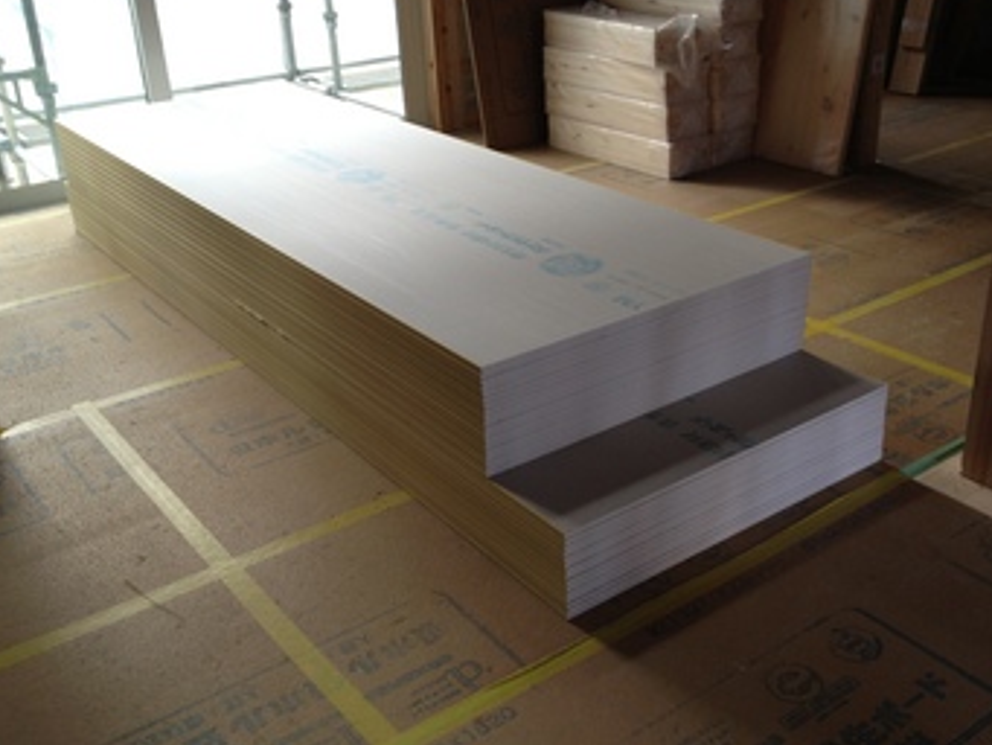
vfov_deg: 35.1
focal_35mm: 41
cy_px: 393
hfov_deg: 45.7
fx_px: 1175
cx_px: 550
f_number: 2.4
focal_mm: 4.28
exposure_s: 1/20
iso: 64
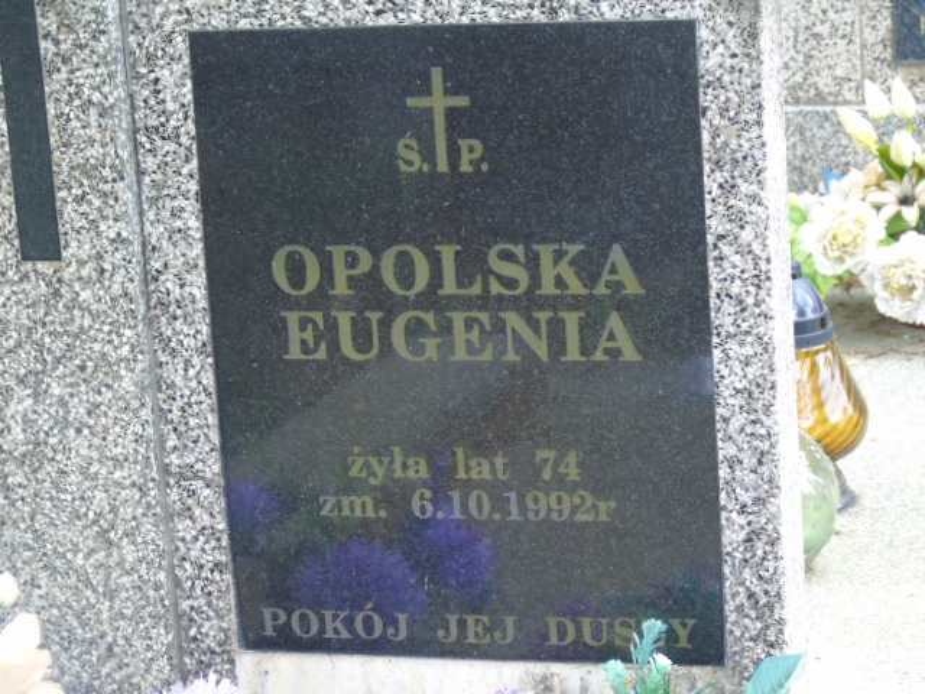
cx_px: 462
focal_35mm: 124
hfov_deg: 15.9
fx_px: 3313
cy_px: 347
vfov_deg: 12.0
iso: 250
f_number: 4.6
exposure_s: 1/30
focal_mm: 22
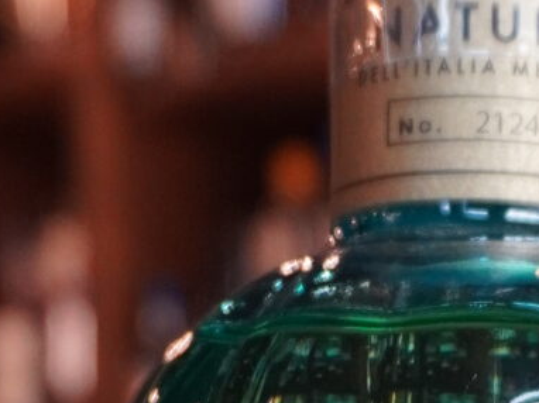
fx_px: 2708
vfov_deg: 7.9
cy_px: 936
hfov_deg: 11.3
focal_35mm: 174
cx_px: 487
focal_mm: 18
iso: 1000
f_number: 4
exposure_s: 1/160
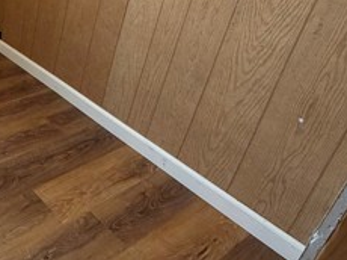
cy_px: 20
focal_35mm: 39
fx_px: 391
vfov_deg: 34.4
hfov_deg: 38.0
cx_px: -53
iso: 200
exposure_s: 1/120
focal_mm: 2.22
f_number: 2.2
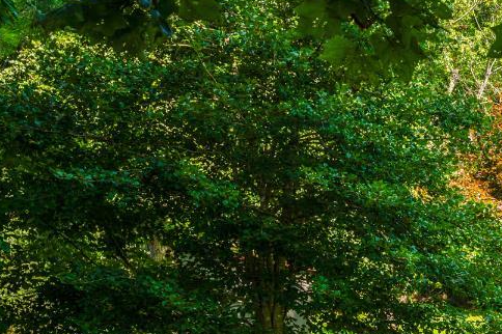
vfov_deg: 14.5
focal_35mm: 93
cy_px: 326
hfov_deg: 19.5
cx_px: 725
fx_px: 1296
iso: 100
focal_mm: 30
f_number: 8
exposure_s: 1/80
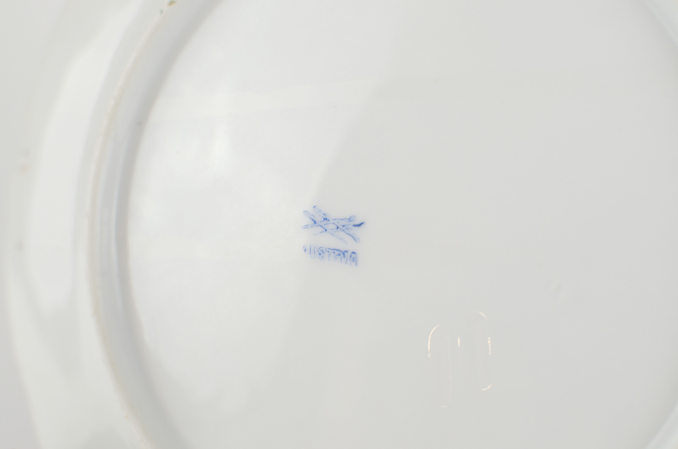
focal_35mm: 52
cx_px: 339
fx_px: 987
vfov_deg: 25.6
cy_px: 224
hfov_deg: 37.9
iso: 640
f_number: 4
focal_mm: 35
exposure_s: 1/125
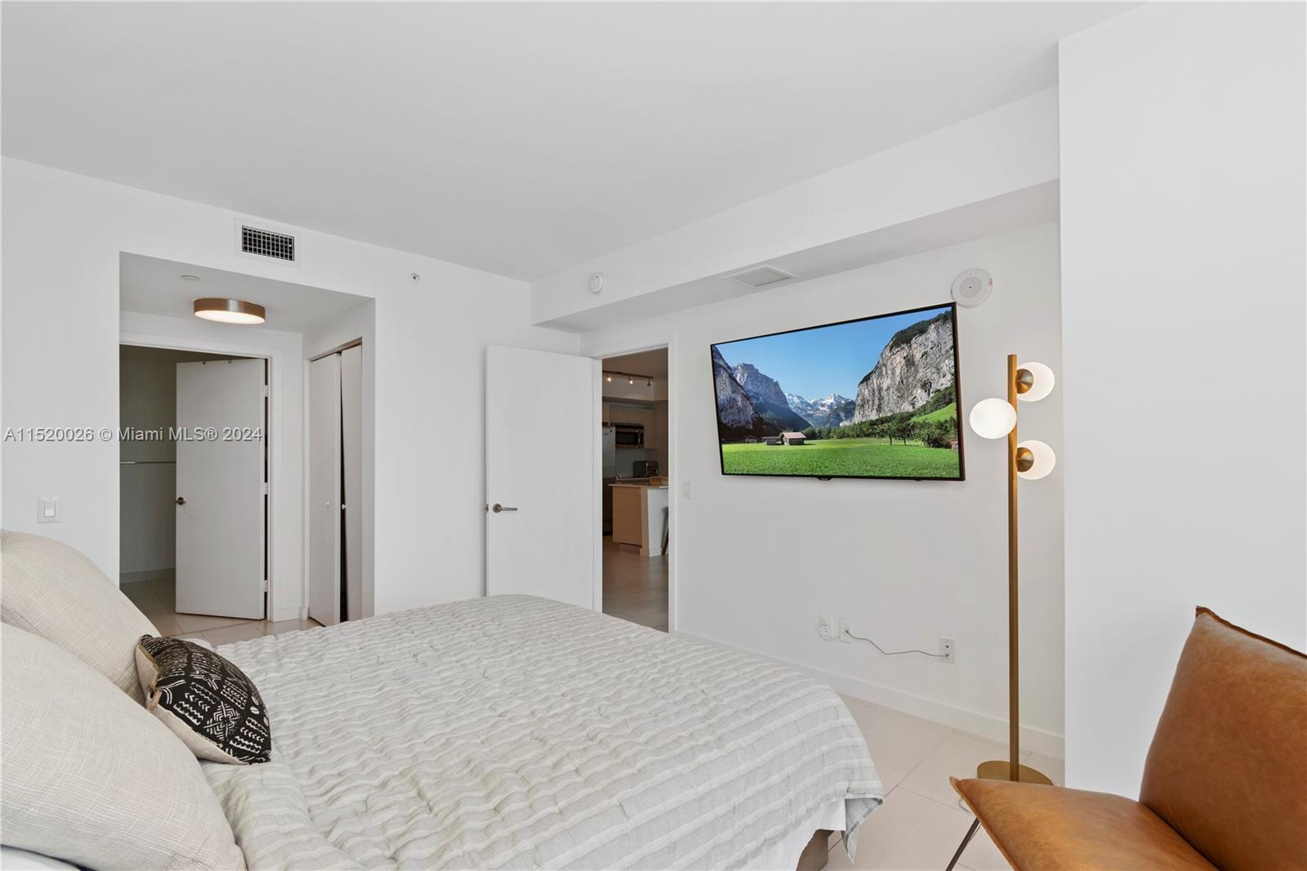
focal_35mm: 15
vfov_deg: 77.3
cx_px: 654
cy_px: 436
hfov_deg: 100.4
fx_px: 544
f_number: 8
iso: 100
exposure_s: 1/3
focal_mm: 10
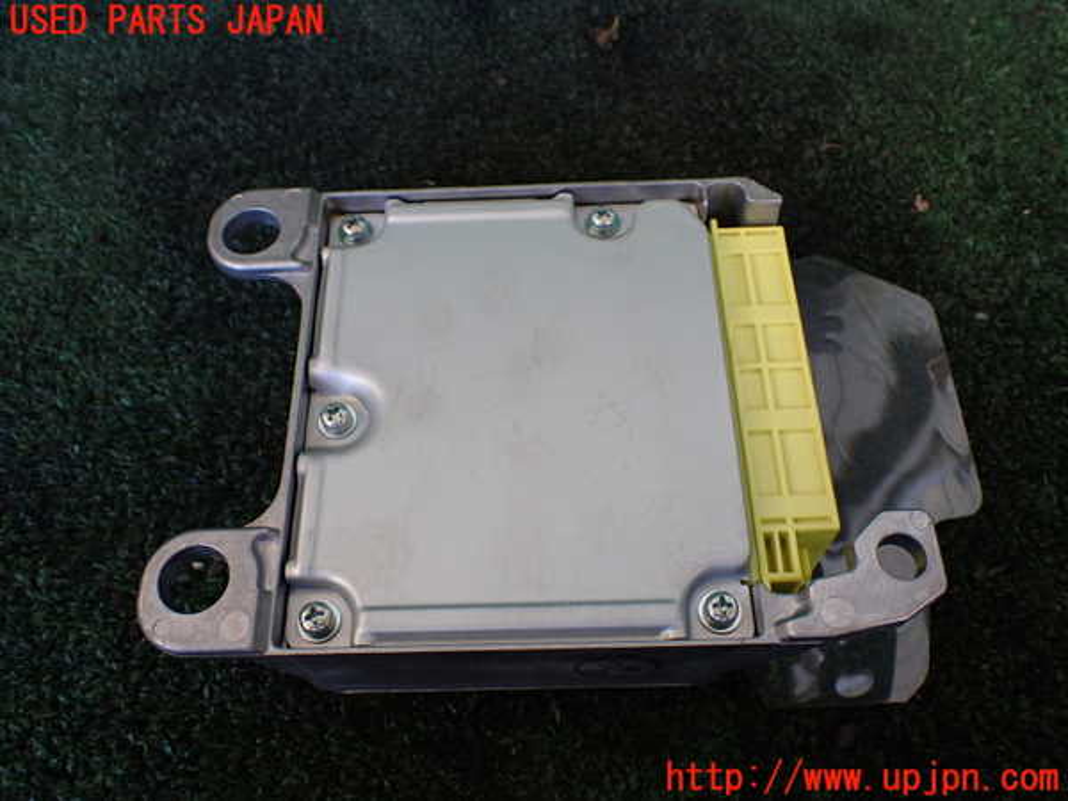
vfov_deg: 46.8
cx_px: 534
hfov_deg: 60.0
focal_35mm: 30
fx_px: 926
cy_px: 400
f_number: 2.3
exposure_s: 1/125
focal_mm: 5.4
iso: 200
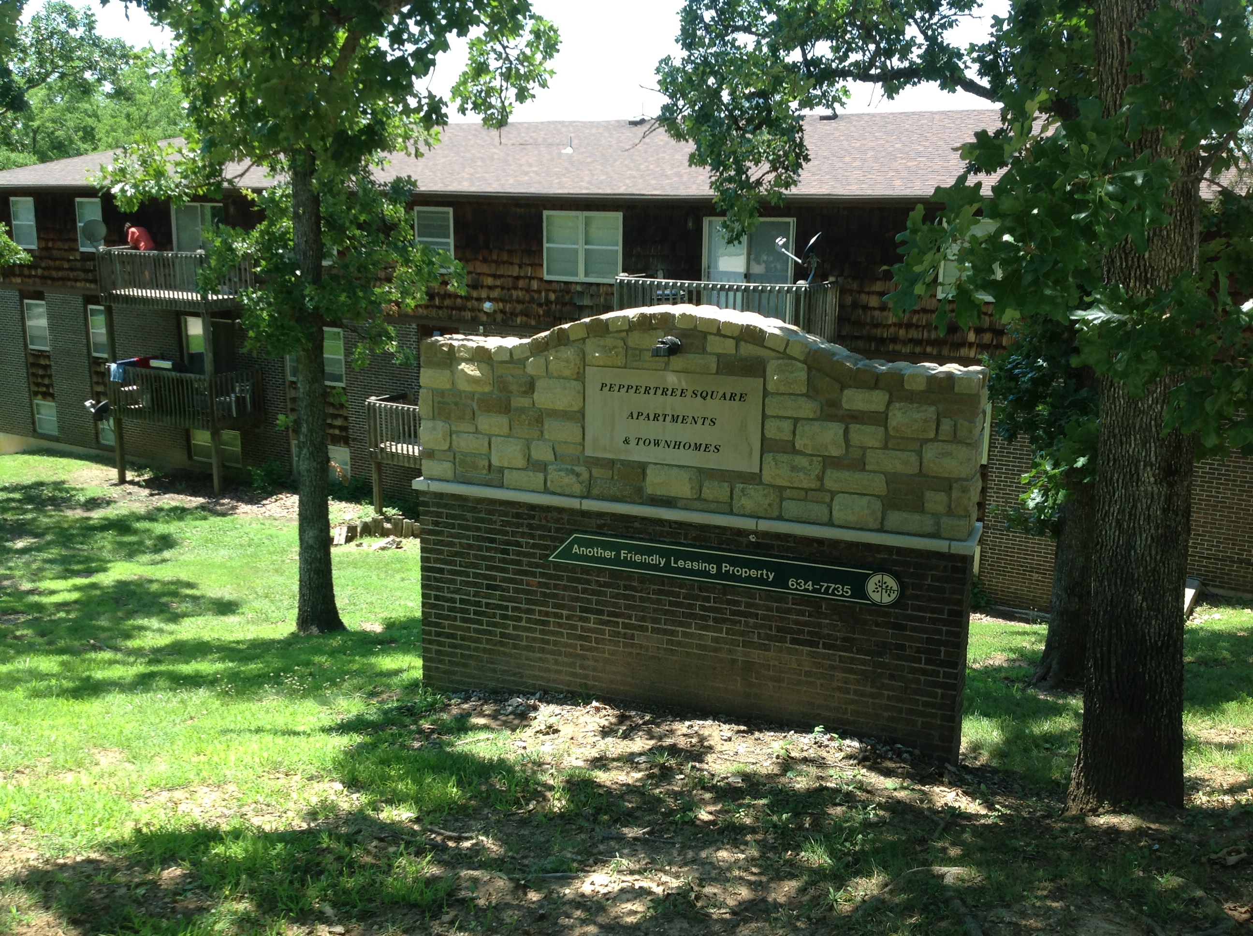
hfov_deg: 52.7
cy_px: 468
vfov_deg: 40.6
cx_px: 626
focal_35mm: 35
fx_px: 1265
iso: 50
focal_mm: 4.28
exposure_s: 1/387
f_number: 2.4
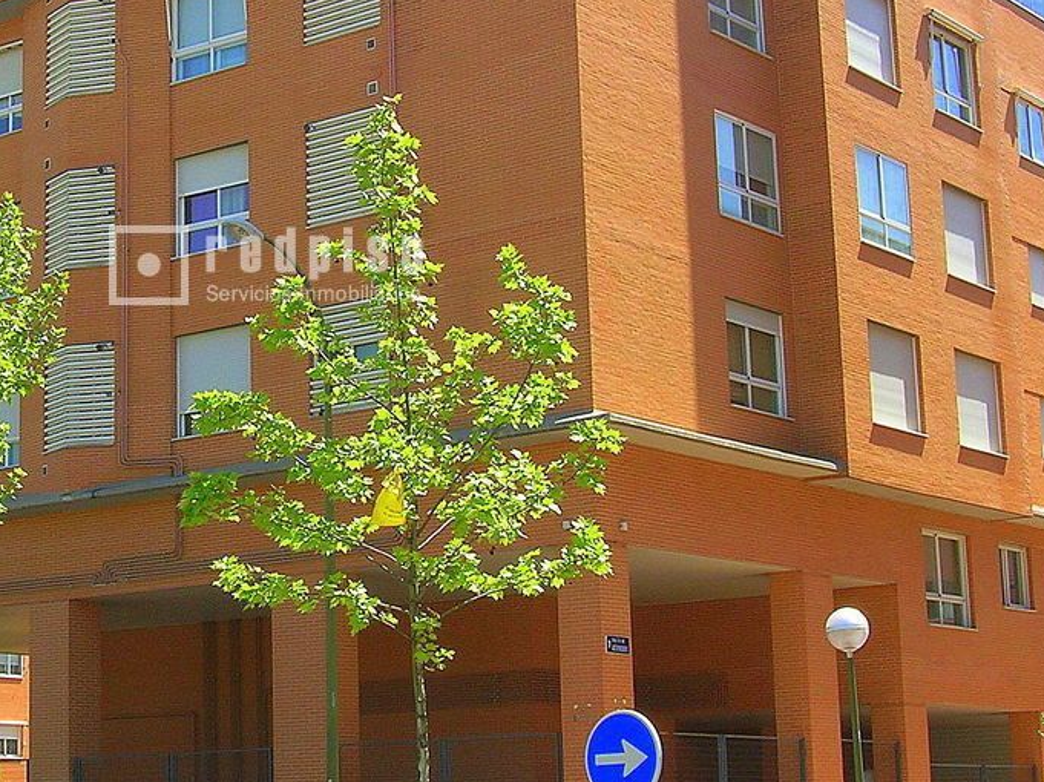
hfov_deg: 24.5
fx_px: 2381
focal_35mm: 79
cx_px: 268
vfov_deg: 18.6
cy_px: 267
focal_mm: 7
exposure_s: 1/172
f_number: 5.2
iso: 50
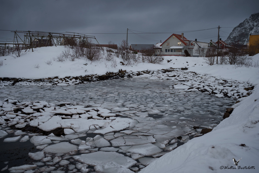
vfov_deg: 37.9
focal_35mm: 35
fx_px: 252
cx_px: 130
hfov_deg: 54.4
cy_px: 86
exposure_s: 1/400
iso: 100
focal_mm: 35
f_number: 2.8
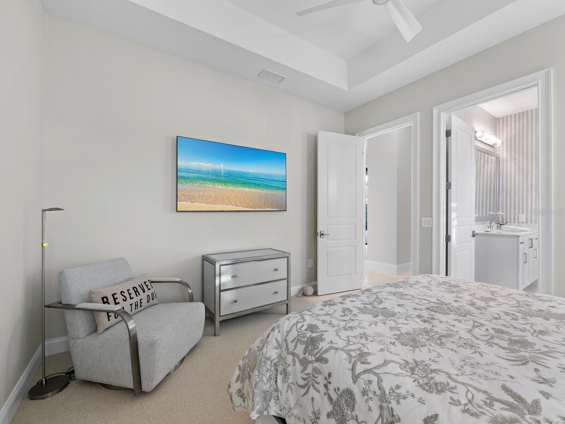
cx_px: 282
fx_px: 229
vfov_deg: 85.7
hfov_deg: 102.0
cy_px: 212
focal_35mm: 14
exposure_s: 1.6
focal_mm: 7
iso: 250
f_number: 10
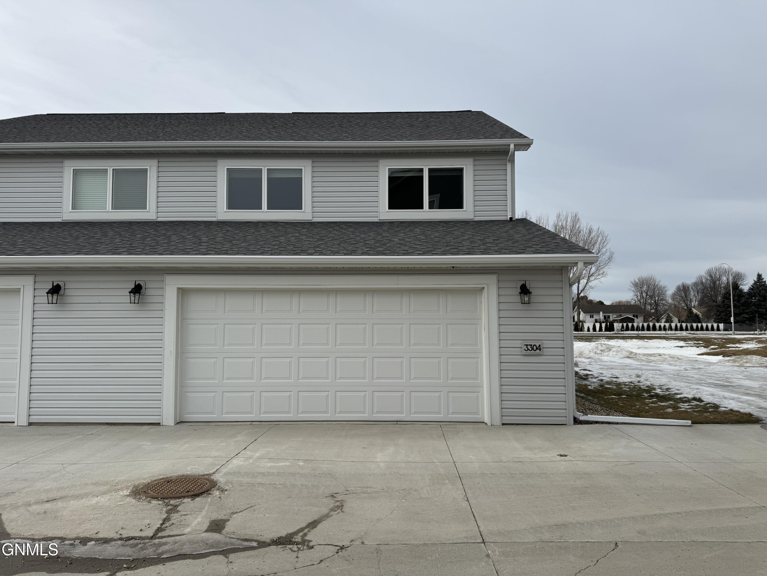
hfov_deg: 71.6
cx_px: 384
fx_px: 532
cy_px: 288
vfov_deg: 56.8
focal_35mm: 24
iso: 80
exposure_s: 1/3597
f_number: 1.78
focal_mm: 6.76
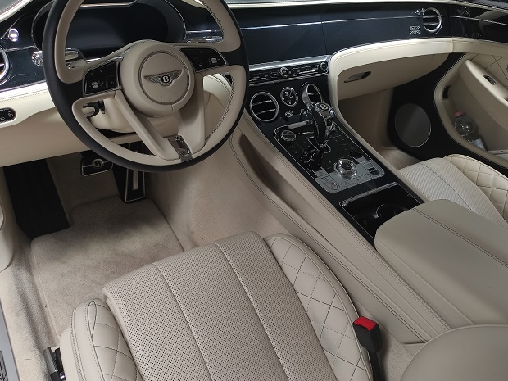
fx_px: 411
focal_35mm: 28
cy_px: 195
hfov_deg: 63.4
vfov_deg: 49.7
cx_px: 270
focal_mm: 5.43
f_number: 1.89
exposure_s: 1/33
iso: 242
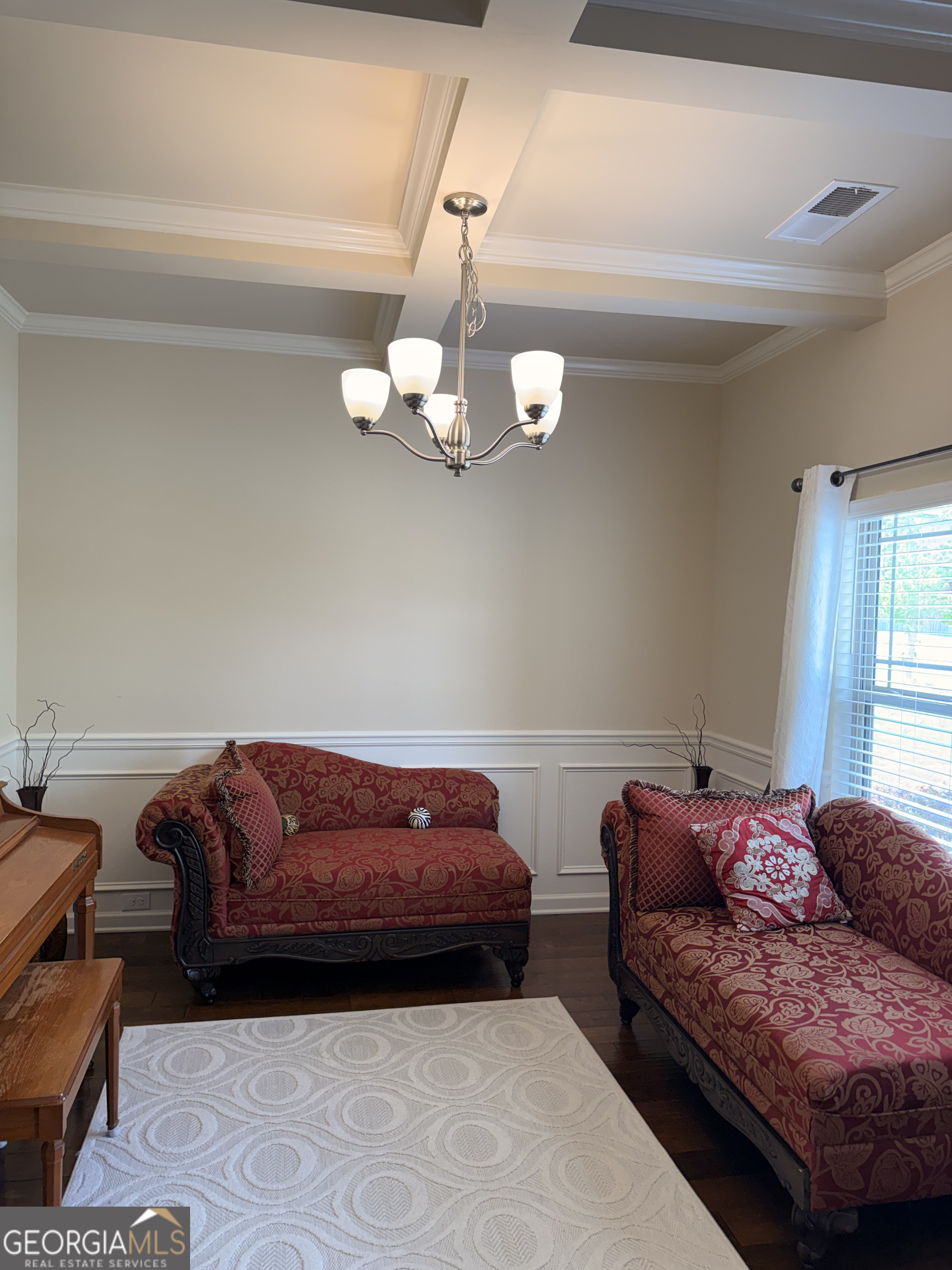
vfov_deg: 71.6
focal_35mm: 24
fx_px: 880
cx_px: 476
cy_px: 635
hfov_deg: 56.8
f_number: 1.78
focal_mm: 6.76
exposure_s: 1/120
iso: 80
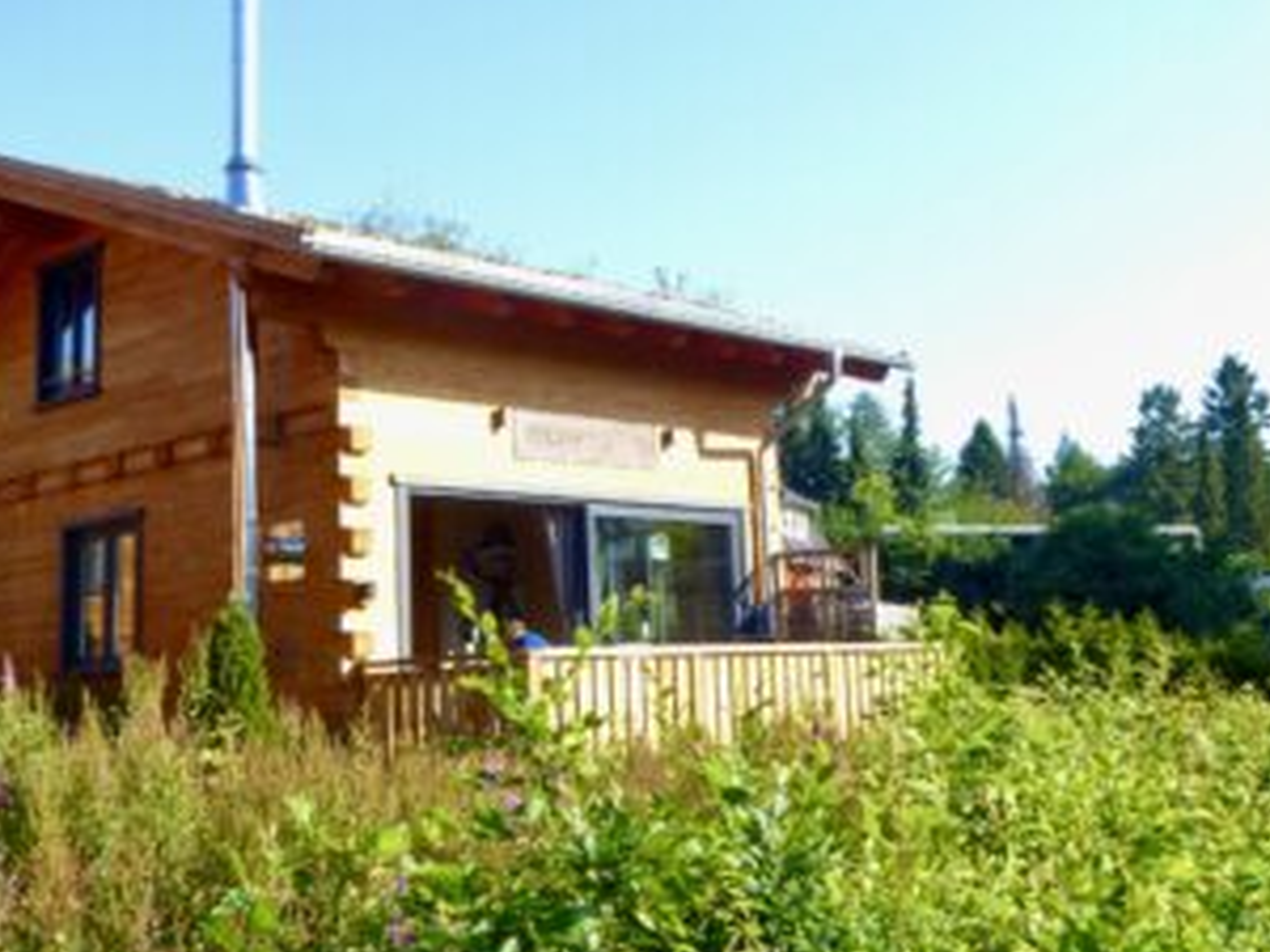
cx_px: 618
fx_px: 1614
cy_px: 427
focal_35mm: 44
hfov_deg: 42.9
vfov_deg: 32.8
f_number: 8
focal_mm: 5.8
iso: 100
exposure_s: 1/50
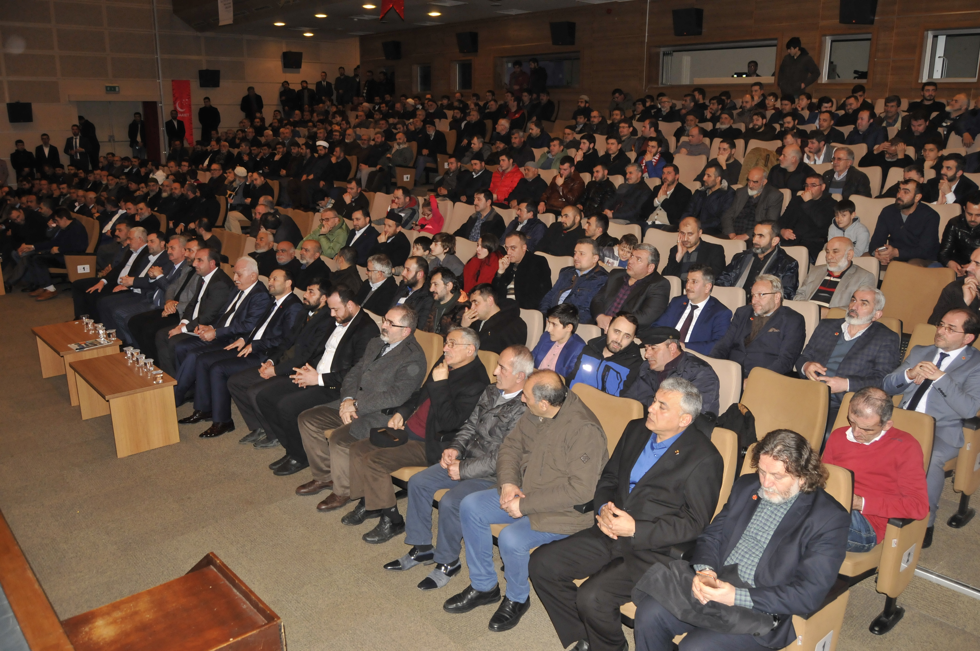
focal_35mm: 27
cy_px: 326
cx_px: 490
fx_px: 734
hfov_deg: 67.4
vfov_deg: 47.8
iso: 800
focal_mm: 18
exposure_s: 1/60
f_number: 5
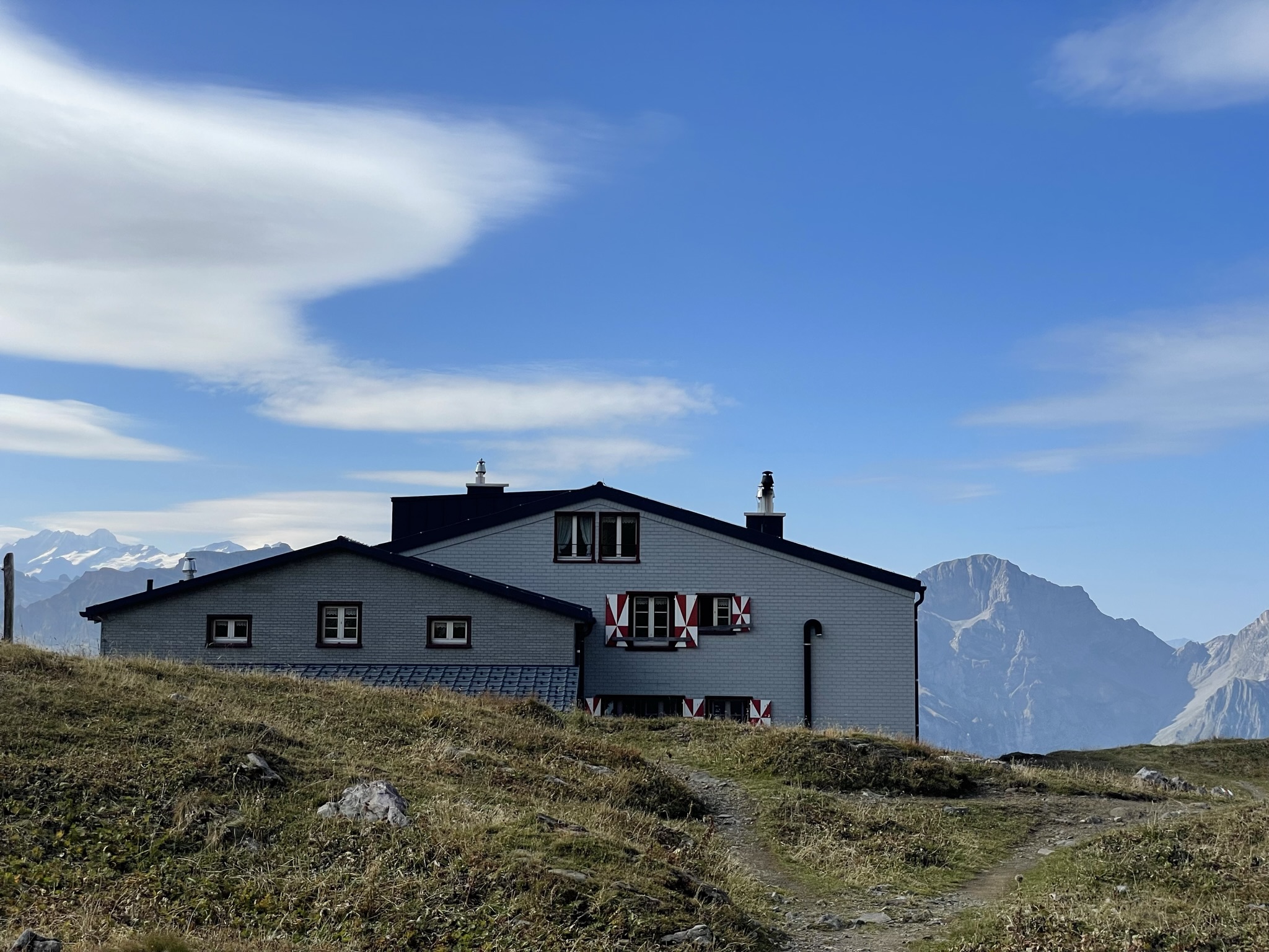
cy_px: 476
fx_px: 1906
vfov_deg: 28.0
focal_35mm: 52
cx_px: 634
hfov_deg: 36.8
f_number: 2
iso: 25
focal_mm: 6
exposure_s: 1/2283
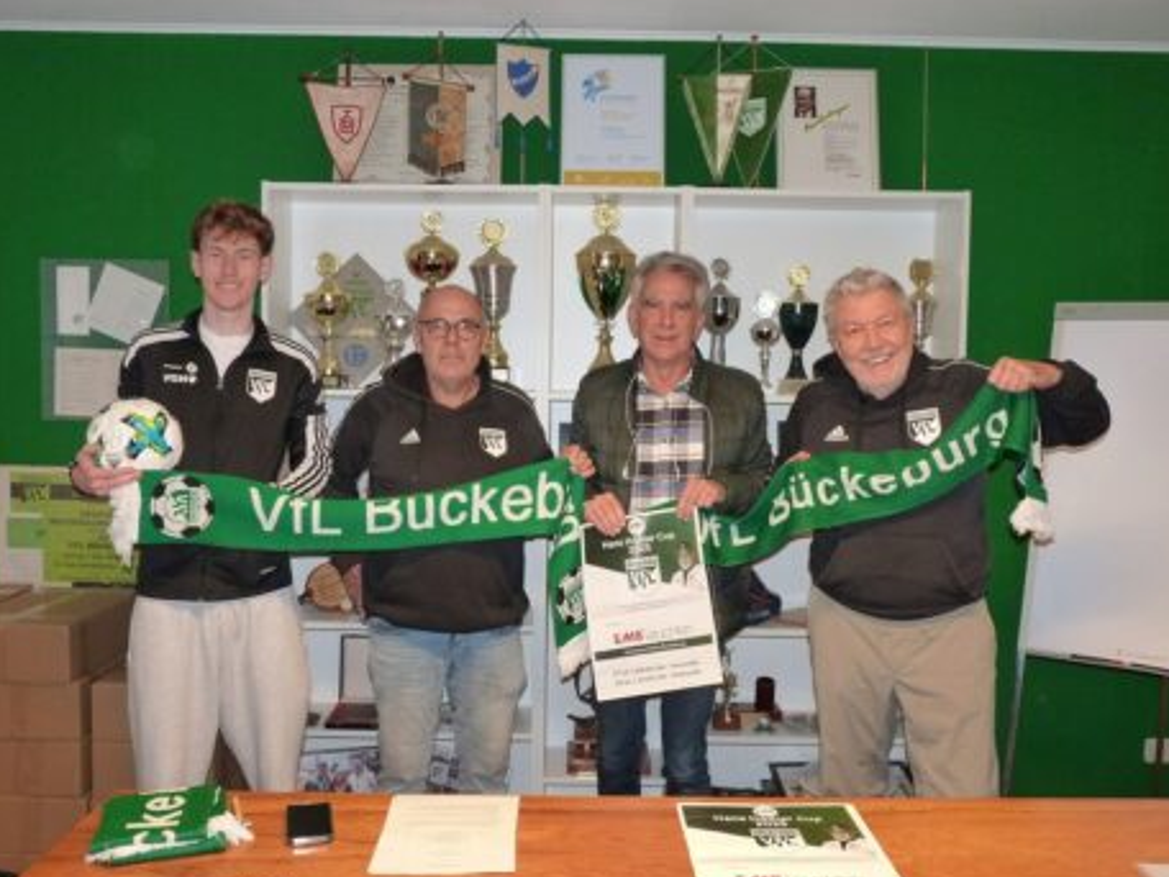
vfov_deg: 42.9
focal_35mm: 33
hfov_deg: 55.4
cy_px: 442
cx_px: 592
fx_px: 1114
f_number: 3
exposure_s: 1/30
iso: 320
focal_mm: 5.6
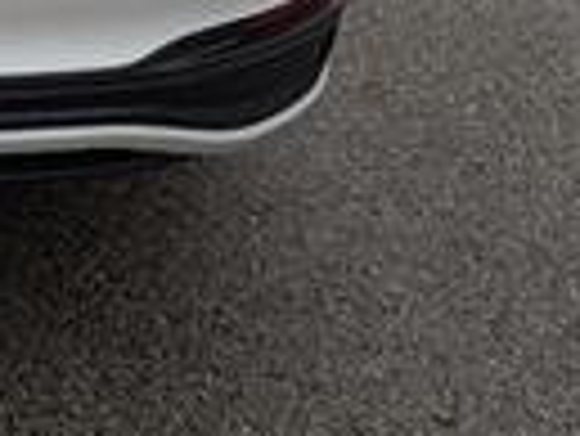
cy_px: -337
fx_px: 1576
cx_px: -283
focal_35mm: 94
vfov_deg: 14.1
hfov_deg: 18.5
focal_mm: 6.81
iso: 53
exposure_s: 1/588
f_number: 1.85
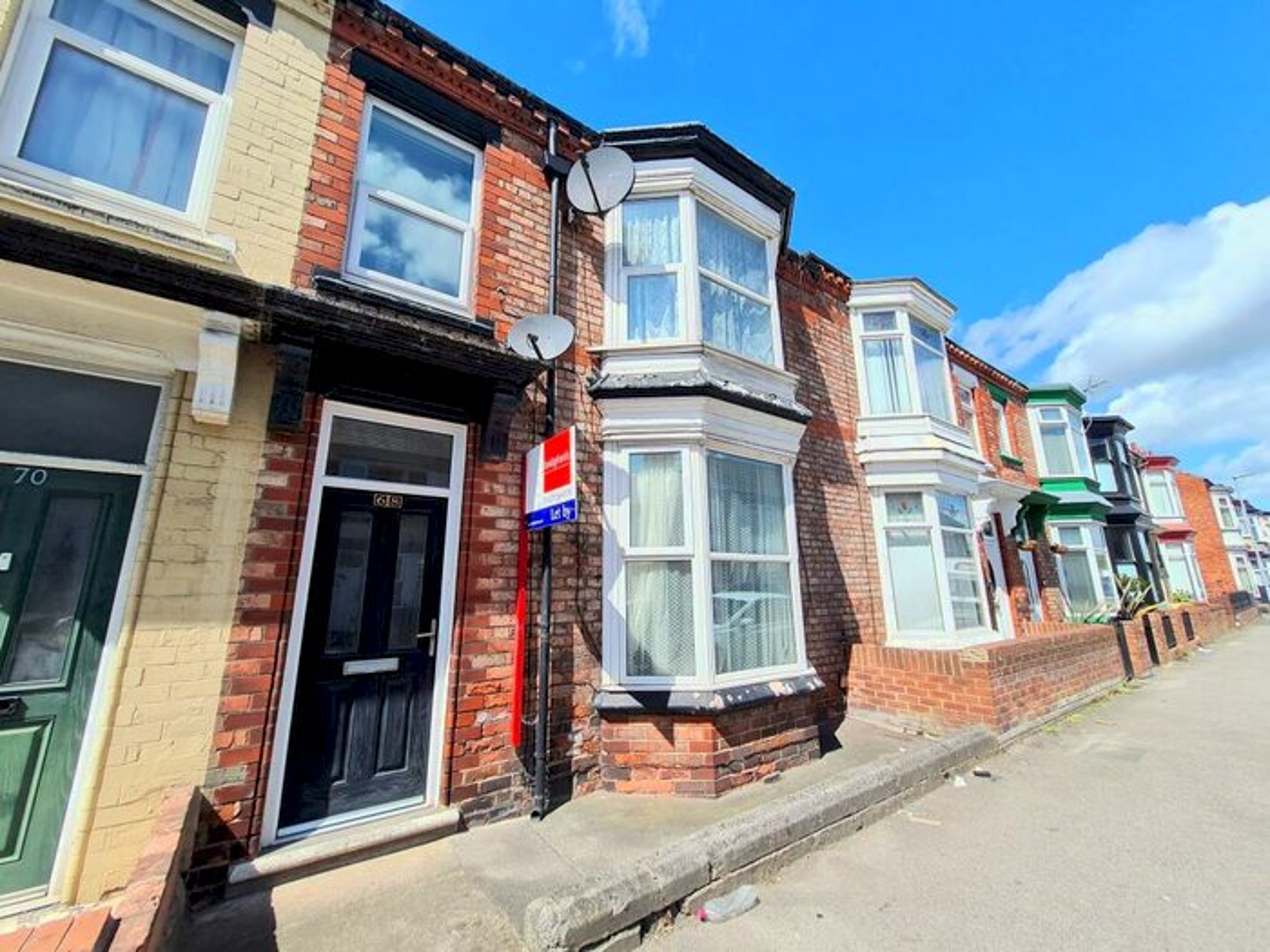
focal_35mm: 13
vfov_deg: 89.9
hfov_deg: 106.2
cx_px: 635
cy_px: 476
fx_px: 477
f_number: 2.2
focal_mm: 1.74
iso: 50
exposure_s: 1/1080
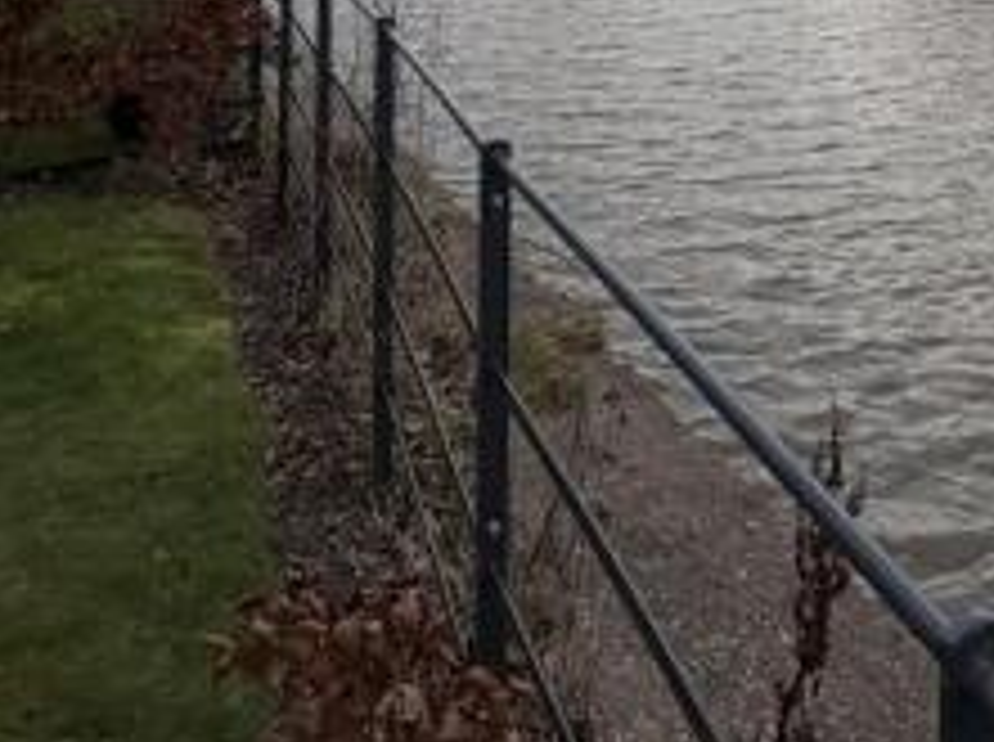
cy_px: -191
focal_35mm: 37
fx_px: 1061
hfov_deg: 48.6
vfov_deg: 31.1
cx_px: 726
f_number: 2.2
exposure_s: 1/502
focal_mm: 2.22
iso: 64
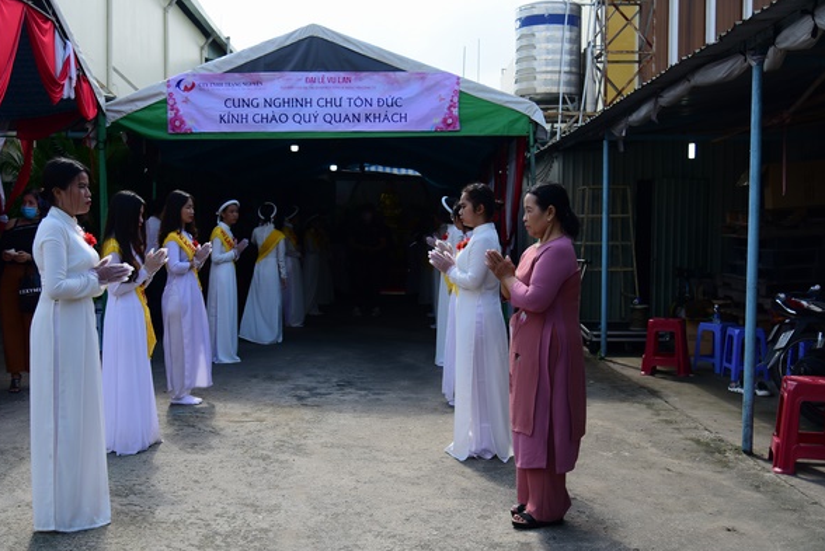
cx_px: 370
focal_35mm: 42
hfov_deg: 46.3
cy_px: 296
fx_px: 963
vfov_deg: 31.9
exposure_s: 1/1250
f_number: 4
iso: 320
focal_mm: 38
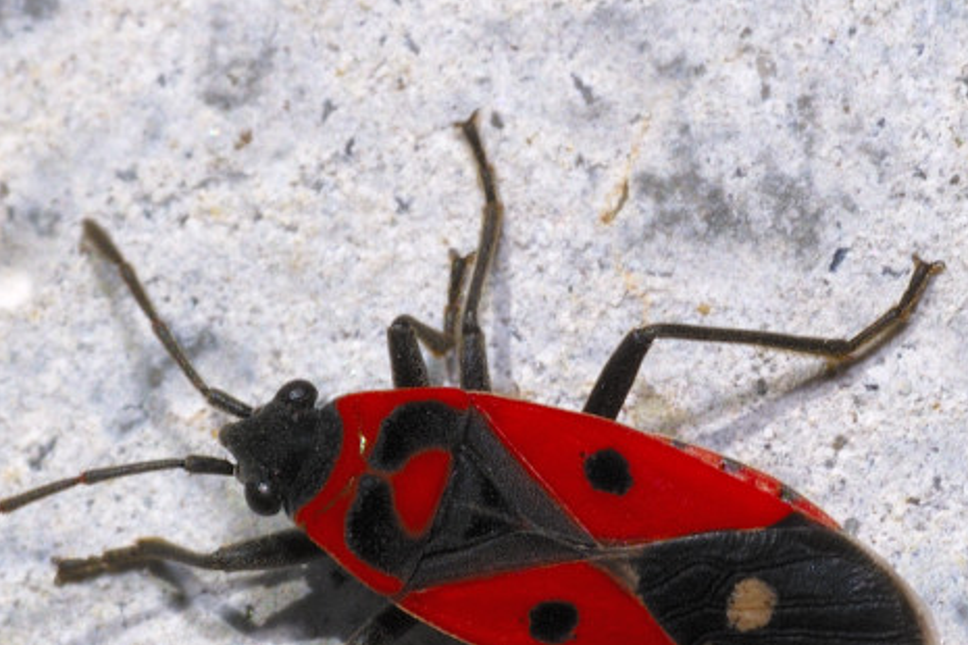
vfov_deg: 5.1
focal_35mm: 271
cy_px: 532
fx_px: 7283
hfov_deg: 7.6
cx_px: 510
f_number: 32
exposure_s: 1/250
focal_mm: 105
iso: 200
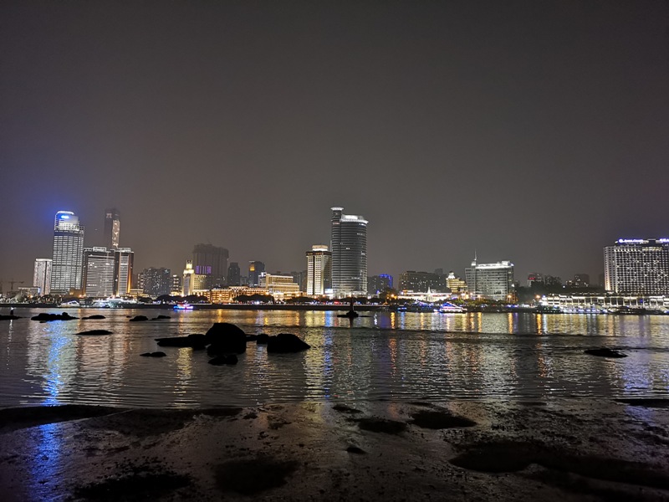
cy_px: 251
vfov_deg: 51.4
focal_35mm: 27
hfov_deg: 65.3
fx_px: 522
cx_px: 334
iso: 800
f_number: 1.8
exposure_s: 4
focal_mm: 3.95
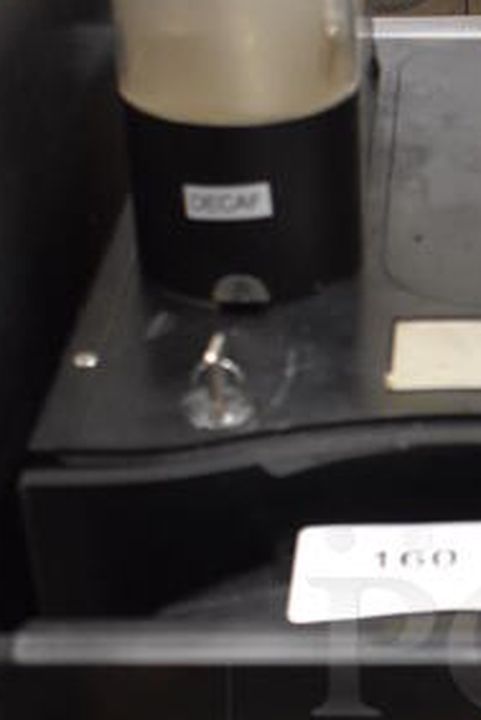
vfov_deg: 22.8
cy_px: 642
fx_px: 1741
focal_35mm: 87
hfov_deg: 15.4
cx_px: 496
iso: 1800
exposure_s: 1/125
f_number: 3.5
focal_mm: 18
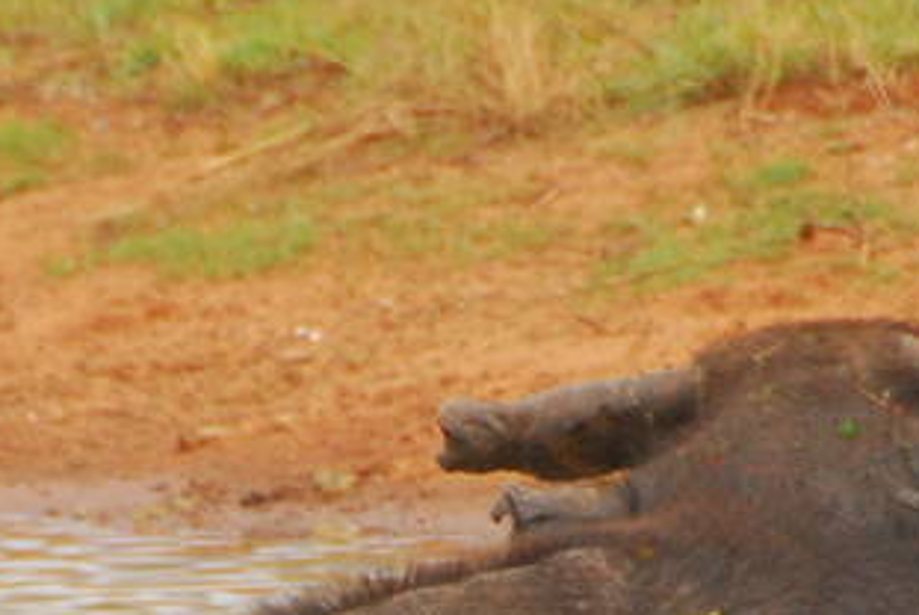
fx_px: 39425
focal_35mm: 1543
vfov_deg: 0.9
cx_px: 488
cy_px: 818
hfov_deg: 1.3
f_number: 5.6
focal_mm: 200
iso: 400
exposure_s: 1/320
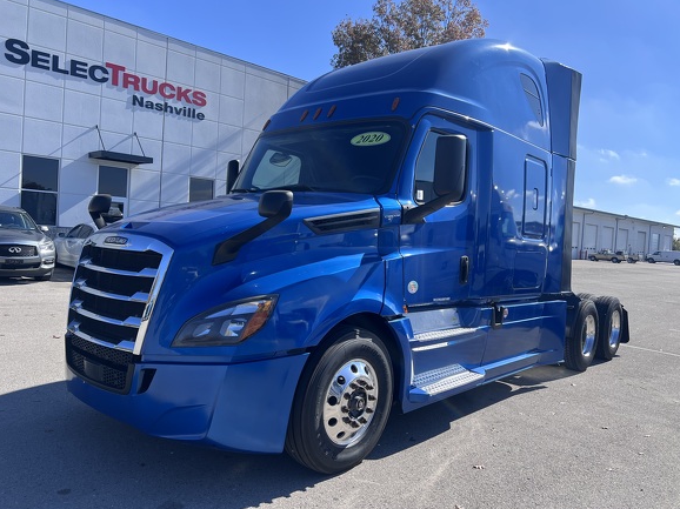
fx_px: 530
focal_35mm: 27
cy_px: 246
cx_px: 341
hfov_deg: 65.3
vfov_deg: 51.3
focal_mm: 5.7
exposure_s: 1/2457
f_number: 1.5
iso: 50
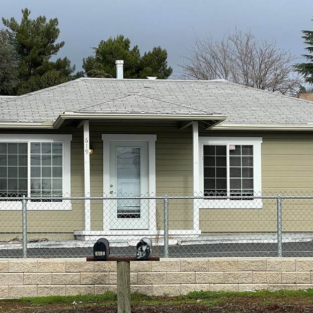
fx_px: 1146
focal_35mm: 112
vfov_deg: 15.5
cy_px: 218
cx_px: 137
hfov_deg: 15.6
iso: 32
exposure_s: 1/479
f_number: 2.8
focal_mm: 9
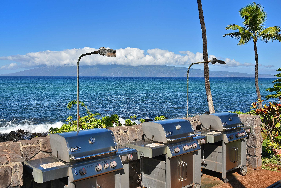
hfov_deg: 58.7
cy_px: 94
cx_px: 140
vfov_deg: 41.1
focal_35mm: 32
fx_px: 250
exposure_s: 1/200
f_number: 13
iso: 100
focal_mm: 32
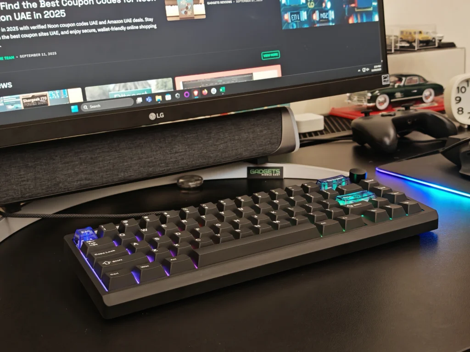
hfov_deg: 42.9
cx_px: 235
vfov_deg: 32.9
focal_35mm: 44
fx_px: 597
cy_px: 176
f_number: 2
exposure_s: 1/50
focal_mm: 6.83
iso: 320
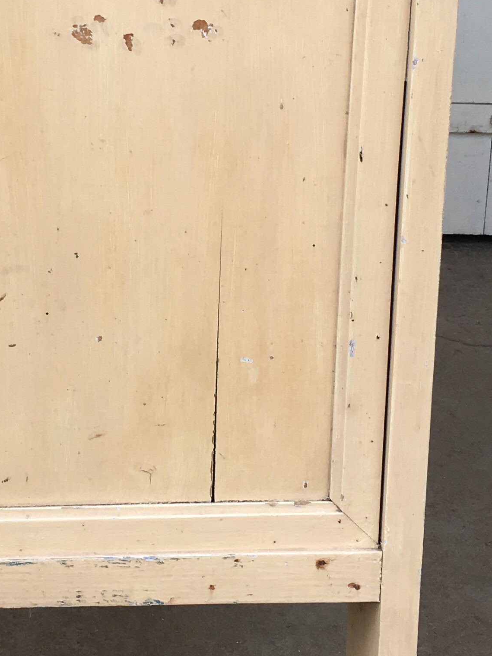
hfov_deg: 18.9
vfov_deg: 25.0
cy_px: 154
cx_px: 91
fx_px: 1459
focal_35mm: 77
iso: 25
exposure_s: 1/232
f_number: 2.2
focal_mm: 4.15
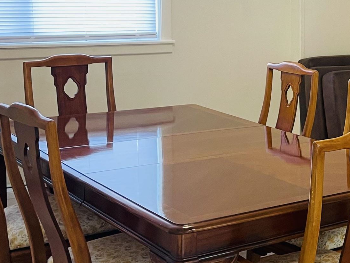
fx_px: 738
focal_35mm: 73
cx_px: 434
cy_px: 82
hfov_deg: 24.0
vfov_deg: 20.1
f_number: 1.6
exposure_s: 1/60
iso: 80
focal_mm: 4.2
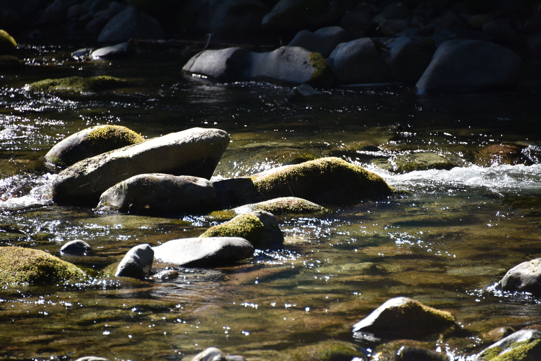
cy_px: 180
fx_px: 4509
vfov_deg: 4.6
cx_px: 270
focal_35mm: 300
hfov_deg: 6.9
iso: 450
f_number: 5.6
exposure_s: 1/640
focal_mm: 300
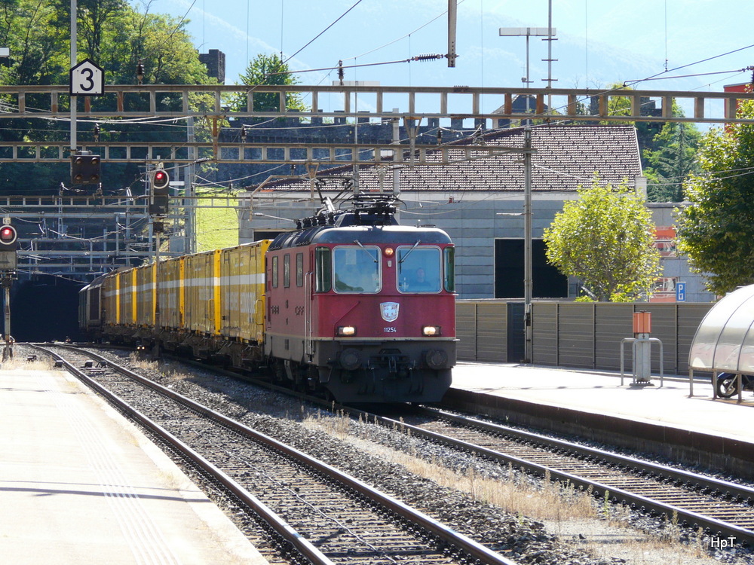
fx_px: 3354
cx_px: 377
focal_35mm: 154
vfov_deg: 9.6
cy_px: 282
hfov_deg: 12.8
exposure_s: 1/200
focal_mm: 25.3
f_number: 4.5
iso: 100
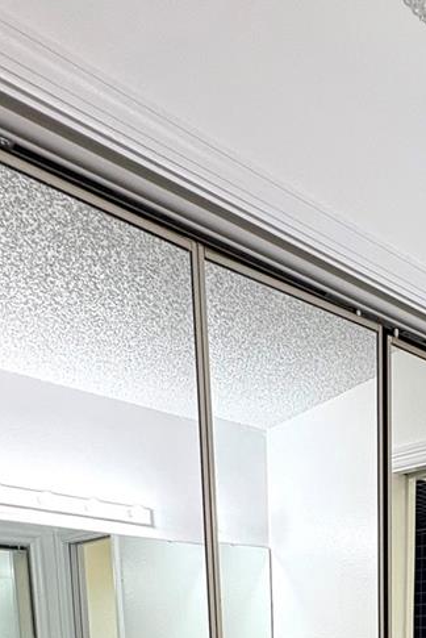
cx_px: 422
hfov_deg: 33.8
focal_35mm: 36
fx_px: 638
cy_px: 747
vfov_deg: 39.8
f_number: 2.2
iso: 80
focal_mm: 2.22
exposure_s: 1/120
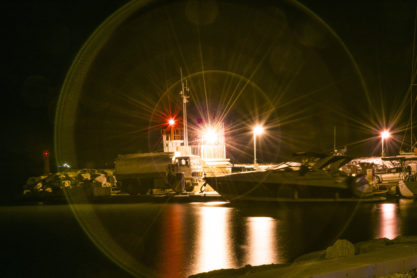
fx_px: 1101
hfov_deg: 21.5
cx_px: 208
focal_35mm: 95
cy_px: 139
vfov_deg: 14.4
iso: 100
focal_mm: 95
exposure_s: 60
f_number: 22
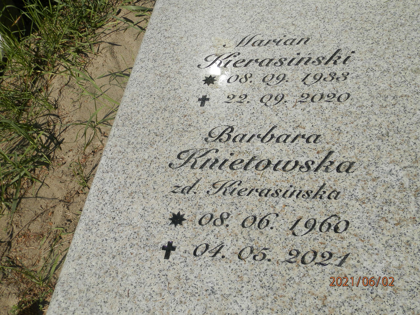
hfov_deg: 46.8
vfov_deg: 36.0
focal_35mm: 40
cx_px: 210
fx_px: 485
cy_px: 158
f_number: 9.8
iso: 80
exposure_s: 1/250
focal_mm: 7.2
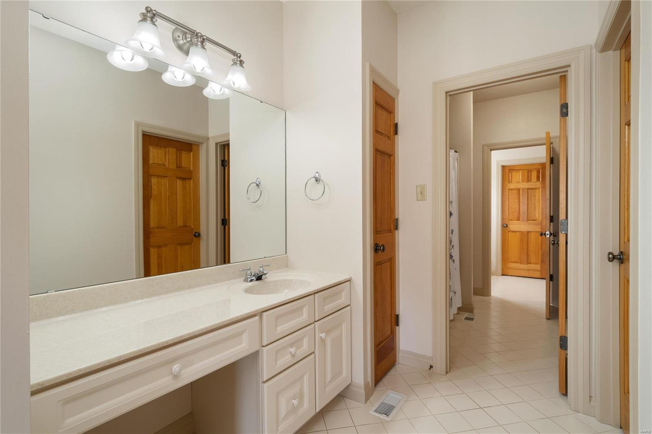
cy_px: 217
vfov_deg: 73.7
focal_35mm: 16
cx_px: 326
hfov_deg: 96.7
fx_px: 290
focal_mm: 8
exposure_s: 1/4
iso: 400
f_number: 7.1
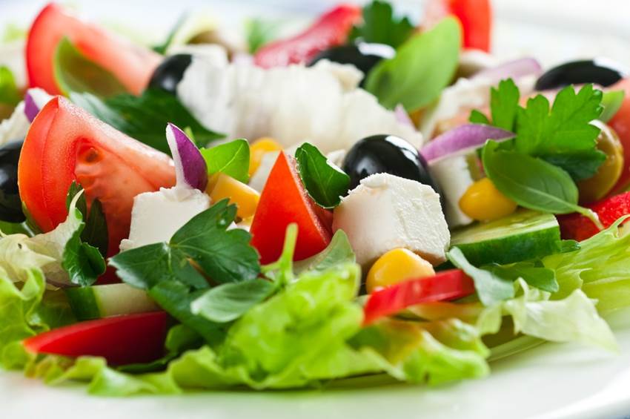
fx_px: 1573
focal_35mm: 90
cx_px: 315
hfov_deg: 22.6
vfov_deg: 15.2
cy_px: 210
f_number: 7.1
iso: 100
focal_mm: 60
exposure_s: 1/5
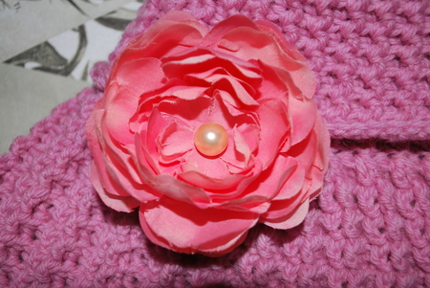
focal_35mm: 42
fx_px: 502
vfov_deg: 32.0
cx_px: 215
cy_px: 144
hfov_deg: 46.4
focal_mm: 28
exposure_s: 1/125
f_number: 4.5
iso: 100
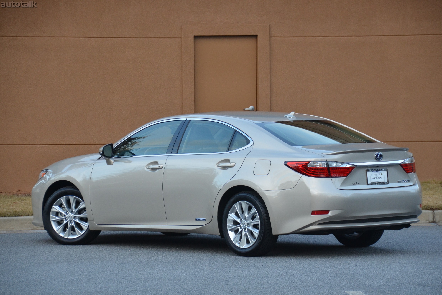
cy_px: 148
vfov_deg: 8.7
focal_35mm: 159
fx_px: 1946
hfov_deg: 13.0
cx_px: 220
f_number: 5.3
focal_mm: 105
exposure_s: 1/500
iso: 1000
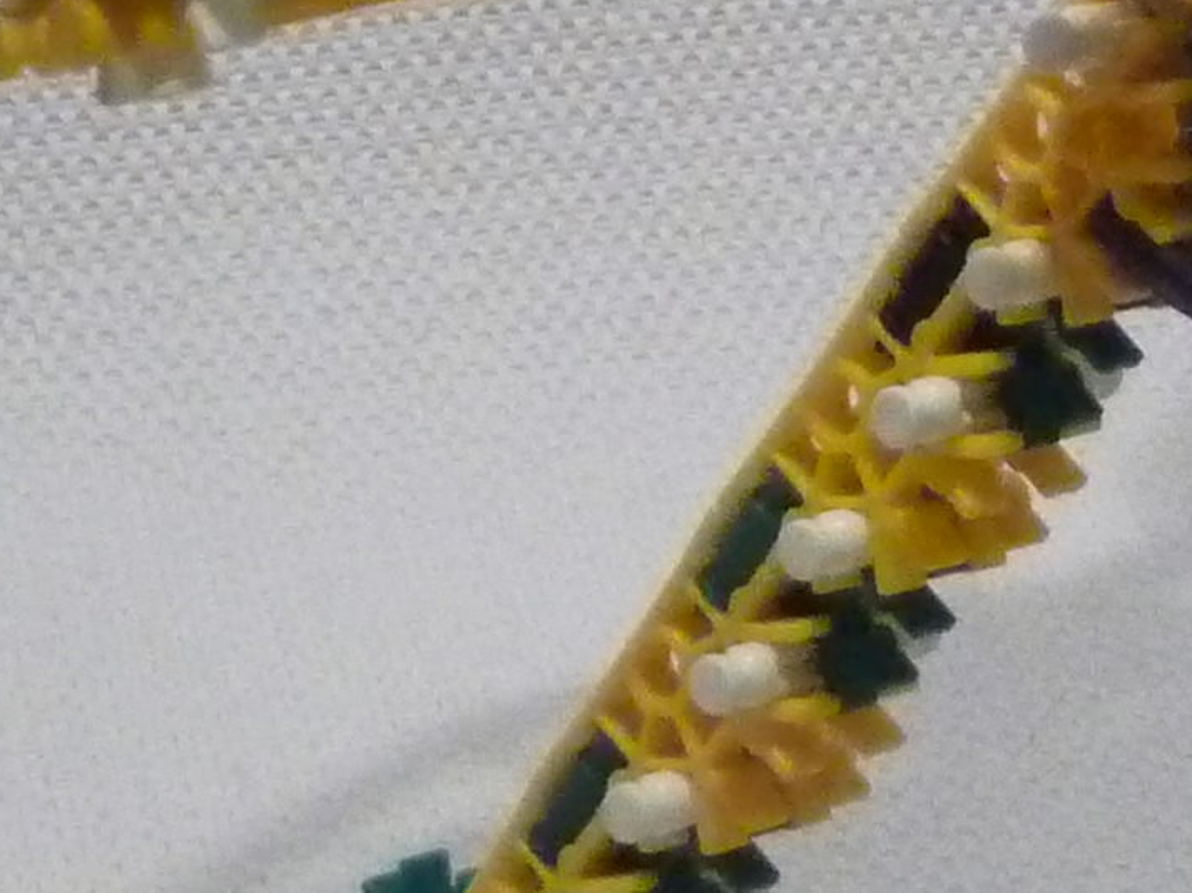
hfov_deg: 8.6
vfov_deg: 6.4
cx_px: 1314
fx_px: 7882
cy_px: -127
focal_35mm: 229
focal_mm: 8.5
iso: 800
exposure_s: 1/60
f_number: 4.2
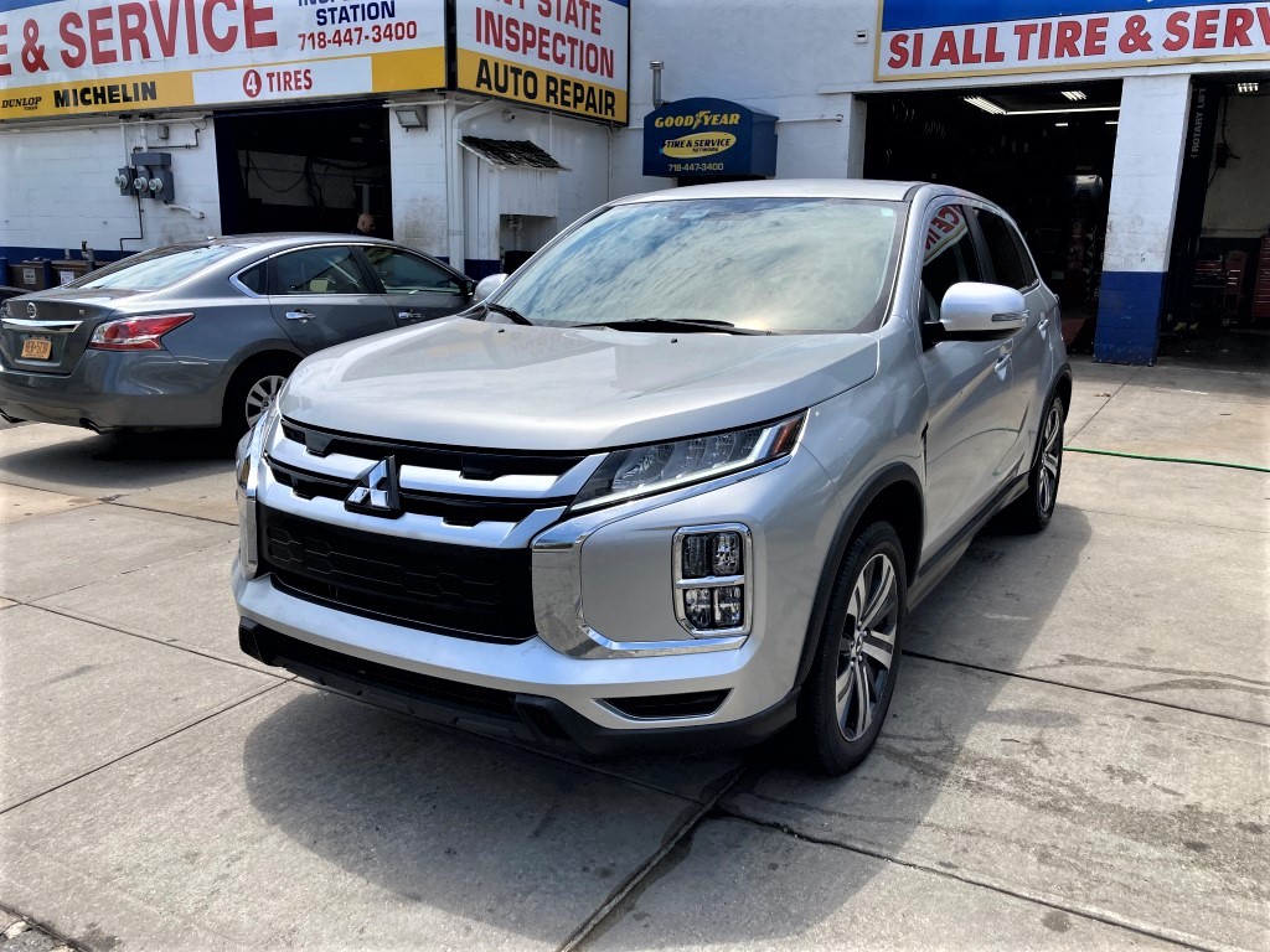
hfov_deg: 63.4
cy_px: 476
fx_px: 1027
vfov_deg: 49.7
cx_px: 635
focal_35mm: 28
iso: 20
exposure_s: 1/1715
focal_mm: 3.99
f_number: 1.8
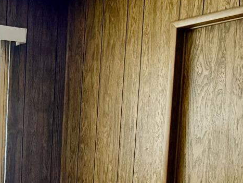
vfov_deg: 18.0
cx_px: -42
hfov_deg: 23.4
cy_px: 231
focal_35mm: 77
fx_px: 541
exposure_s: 1/60
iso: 500
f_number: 1.78
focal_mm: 6.76
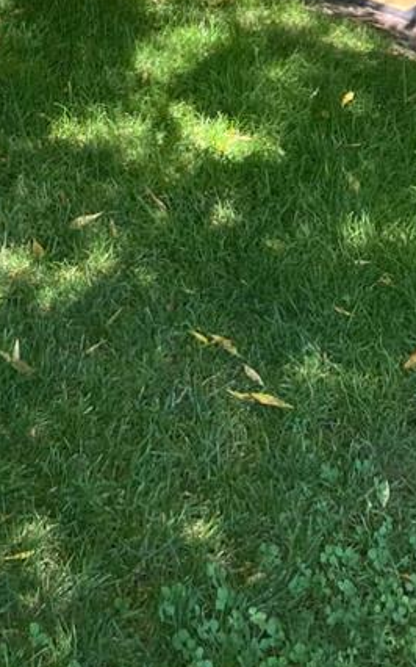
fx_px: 1761
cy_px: -468
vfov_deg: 17.9
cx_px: 63
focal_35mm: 97
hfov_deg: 13.4
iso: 40
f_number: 1.5
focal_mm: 5.7
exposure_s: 1/288
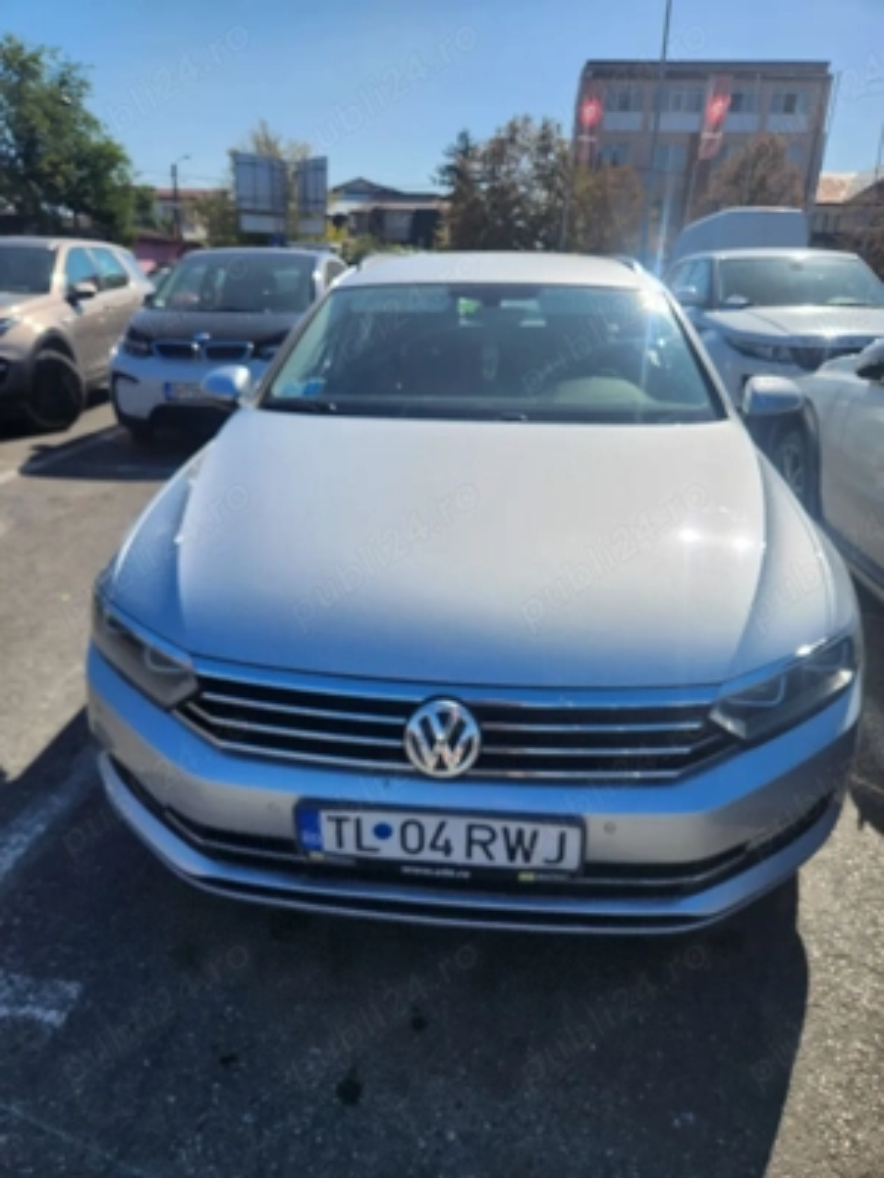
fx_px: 783
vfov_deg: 73.9
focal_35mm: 23
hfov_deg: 58.9
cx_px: 442
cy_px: 589
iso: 20
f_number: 1.8
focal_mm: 5.4
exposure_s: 1/3333
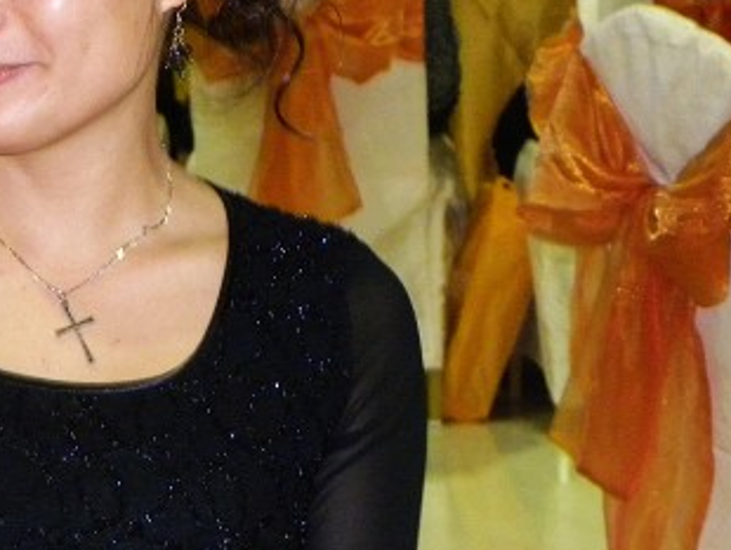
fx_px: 5009
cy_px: -60
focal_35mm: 237
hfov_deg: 8.3
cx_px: 97
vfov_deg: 6.3
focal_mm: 18.8
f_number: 4
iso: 400
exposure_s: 1/30
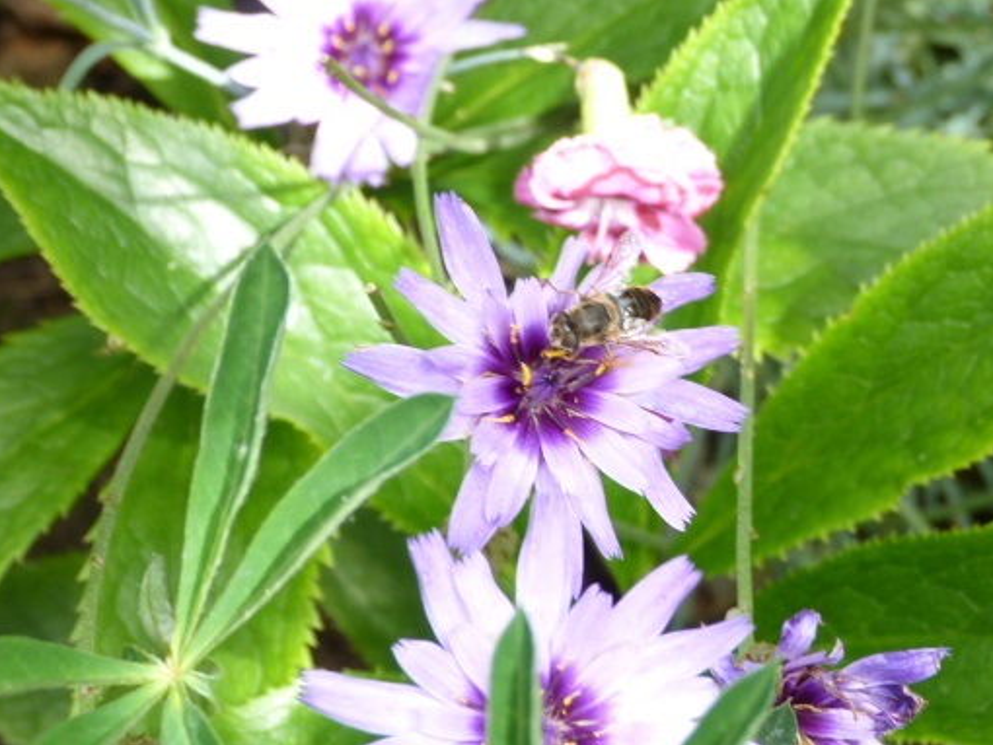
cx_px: 572
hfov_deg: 12.5
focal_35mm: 158
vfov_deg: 9.4
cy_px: 340
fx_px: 4535
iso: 80
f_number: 3.6
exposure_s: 1/60
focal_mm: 22.7
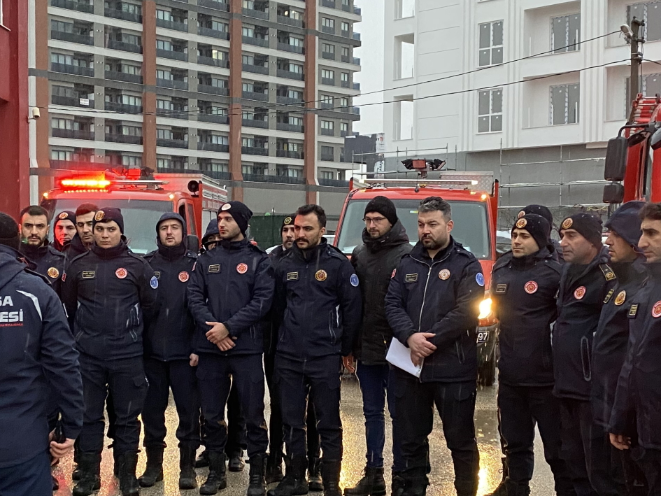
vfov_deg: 26.5
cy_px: 277
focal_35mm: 55
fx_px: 1050
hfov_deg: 34.8
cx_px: 250
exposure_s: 1/54
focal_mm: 4.25
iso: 320
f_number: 1.8
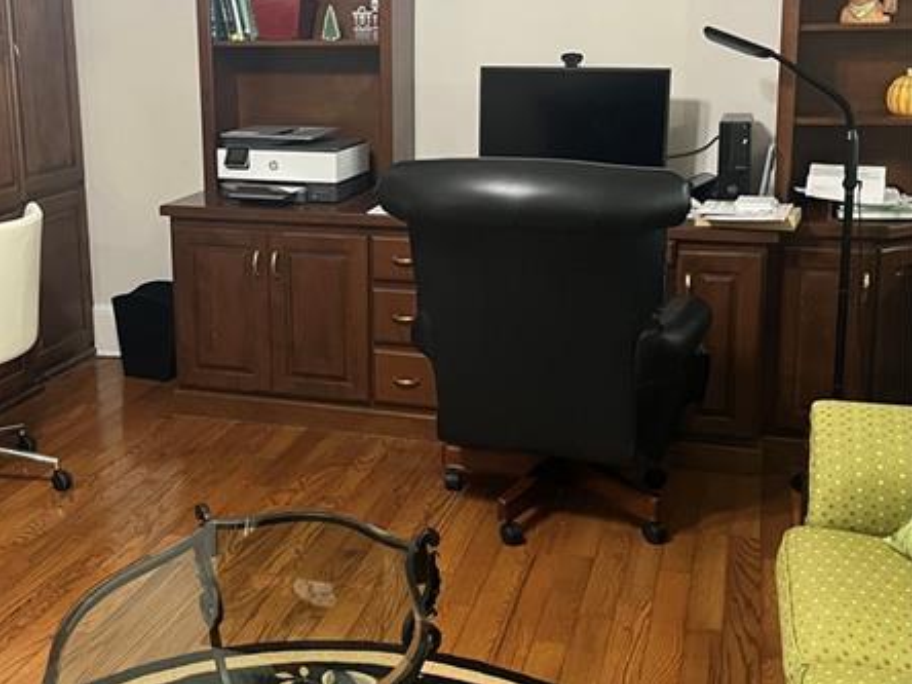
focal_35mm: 45
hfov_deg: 41.7
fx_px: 1186
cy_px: 259
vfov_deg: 32.0
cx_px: 325
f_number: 1.6
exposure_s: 1/60
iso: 500
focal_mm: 5.1
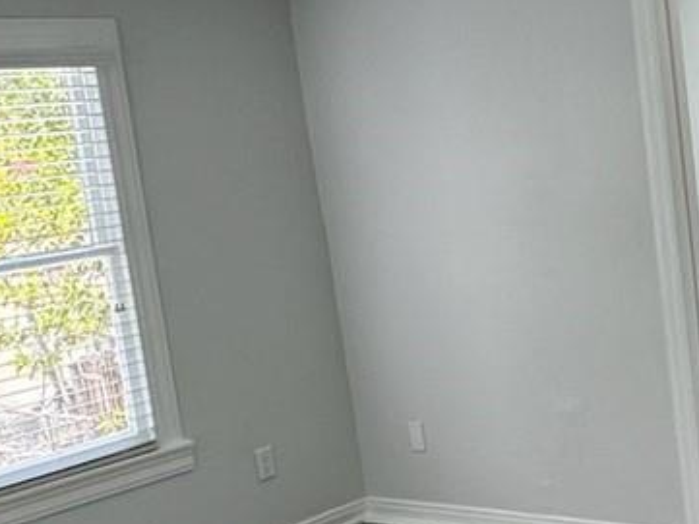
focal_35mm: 62
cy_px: 257
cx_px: 687
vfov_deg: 23.7
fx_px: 1252
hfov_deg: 29.3
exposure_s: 1/99
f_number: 2.2
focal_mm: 2.22
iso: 64
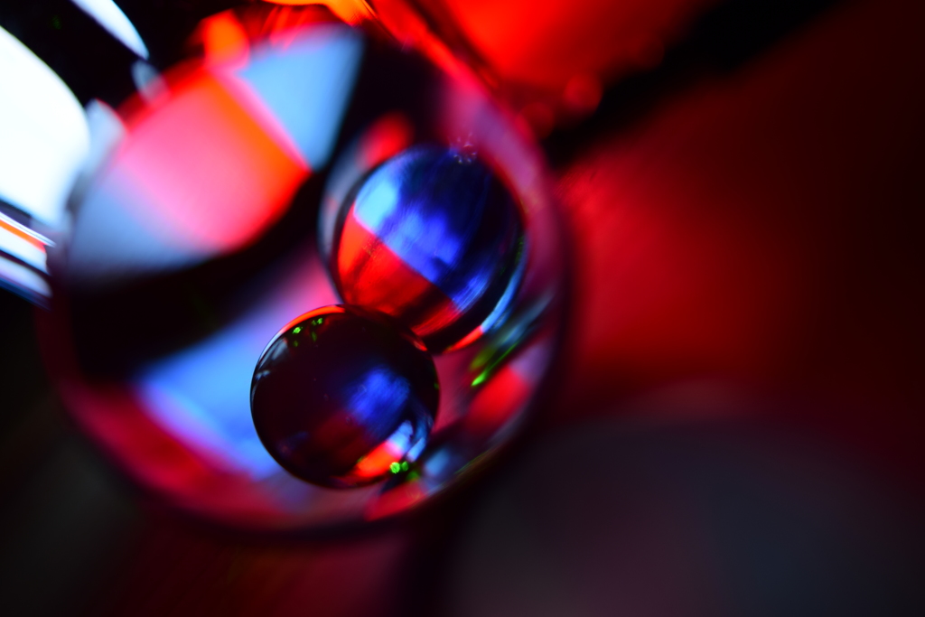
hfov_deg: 33.4
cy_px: 308
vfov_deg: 22.6
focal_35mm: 60
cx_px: 462
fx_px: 1542
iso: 100
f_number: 2
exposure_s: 1/640
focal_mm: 40
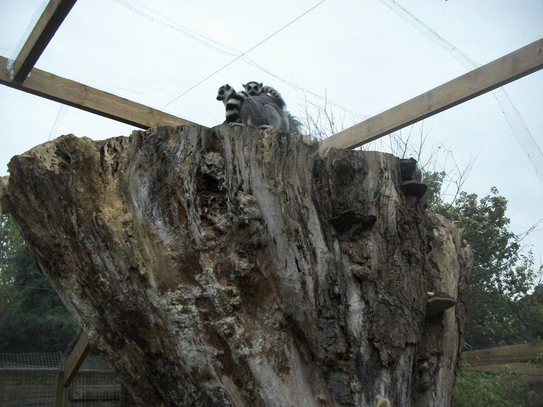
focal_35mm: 32
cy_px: 204
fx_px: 502
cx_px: 272
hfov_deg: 56.8
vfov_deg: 44.2
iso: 468
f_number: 2.9
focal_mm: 5.7
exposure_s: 1/500
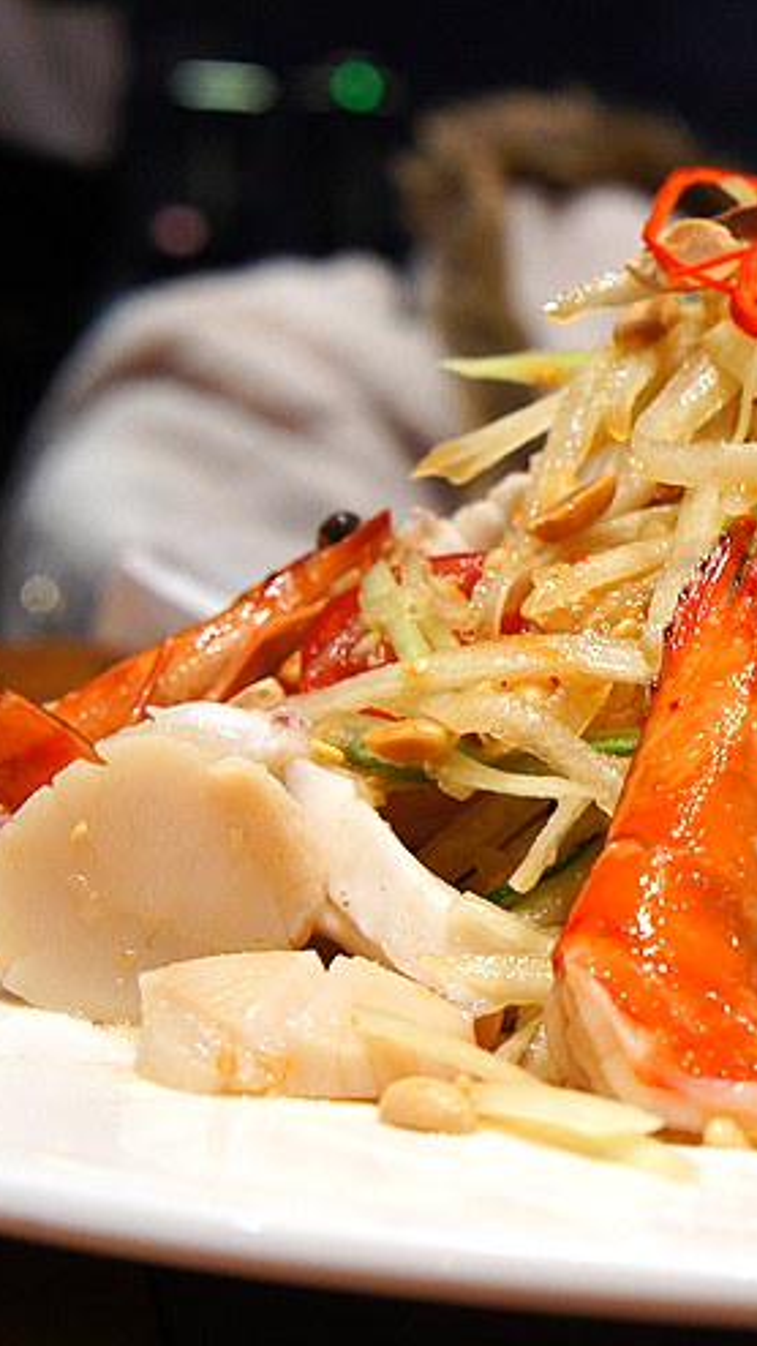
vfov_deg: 26.2
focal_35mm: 81
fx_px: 2889
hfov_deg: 14.4
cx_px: 915
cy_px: 676
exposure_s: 1/13
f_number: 6.3
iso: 800
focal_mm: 34
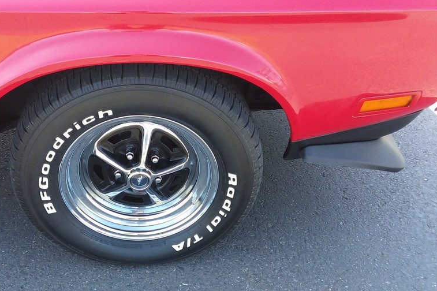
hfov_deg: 50.3
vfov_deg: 35.0
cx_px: 167
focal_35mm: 38
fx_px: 461
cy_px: 162
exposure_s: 1/120
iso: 64
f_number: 1.9
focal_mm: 2.91
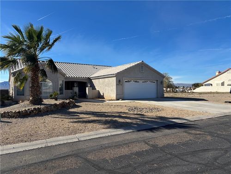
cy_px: 87
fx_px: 174
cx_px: 116
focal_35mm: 26
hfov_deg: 67.3
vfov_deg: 53.1
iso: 50
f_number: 1.6
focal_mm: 5.96
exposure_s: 1/3534
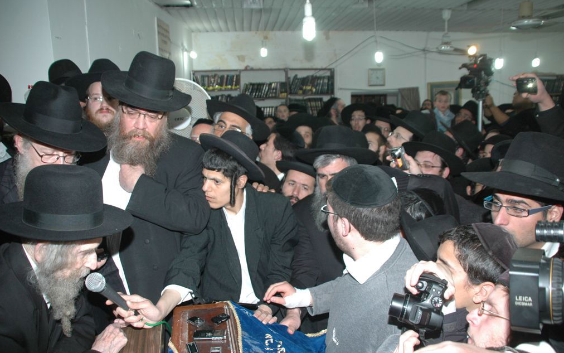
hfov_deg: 56.7
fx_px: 523
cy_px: 180
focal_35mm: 34
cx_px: 281
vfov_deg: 37.3
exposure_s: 1/60
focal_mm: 22
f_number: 5
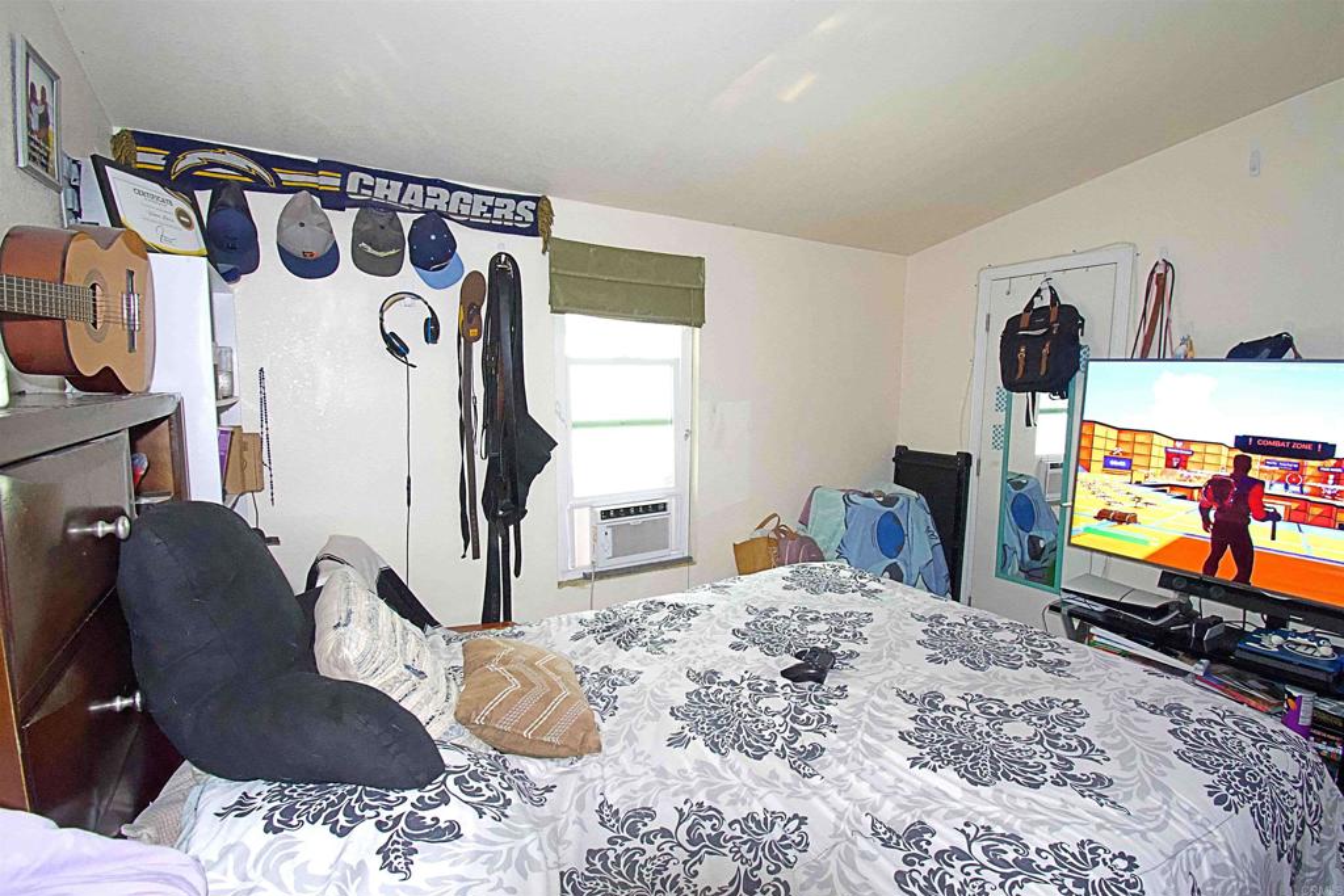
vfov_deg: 77.3
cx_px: 672
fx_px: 560
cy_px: 448
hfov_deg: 100.4
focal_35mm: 15
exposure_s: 1/200
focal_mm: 10
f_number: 7.1
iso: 6400
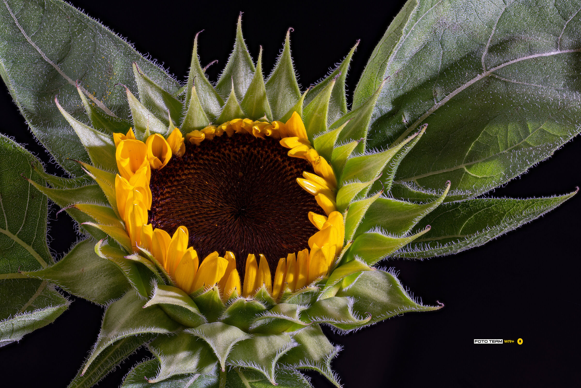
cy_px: 194
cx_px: 290
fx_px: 1694
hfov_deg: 19.5
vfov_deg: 13.0
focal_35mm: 105
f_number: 14
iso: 100
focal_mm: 105
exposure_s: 1/2
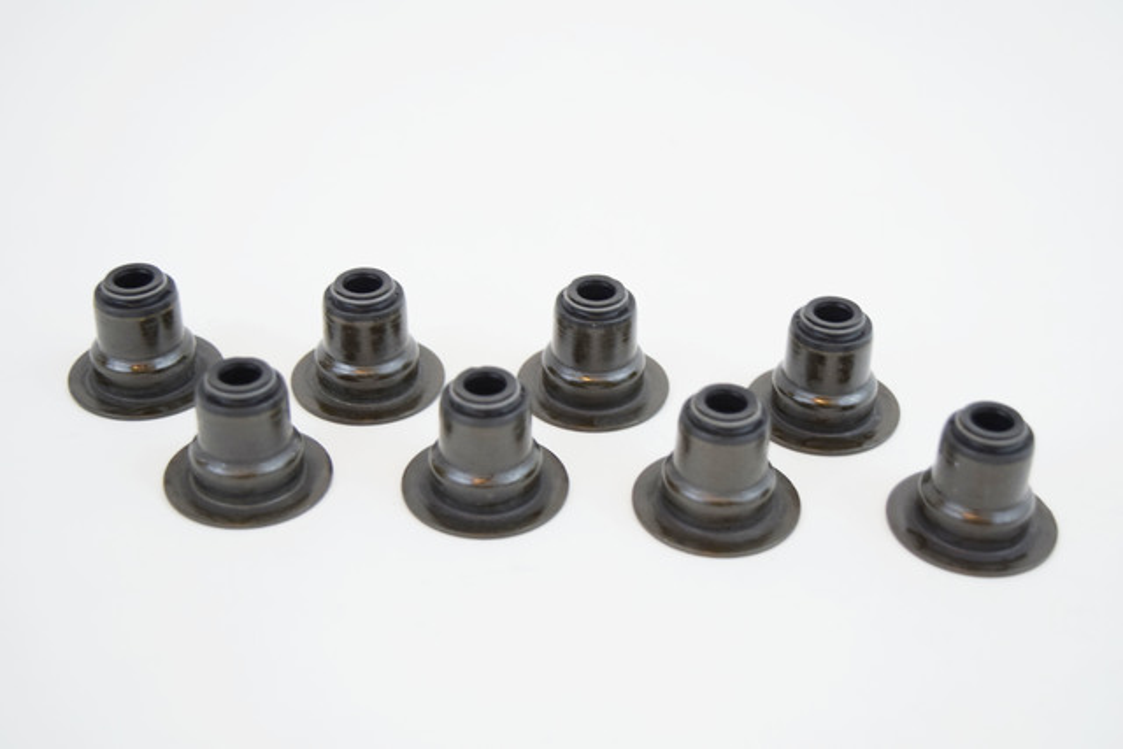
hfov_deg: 37.8
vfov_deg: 25.8
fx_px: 1638
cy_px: 374
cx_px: 562
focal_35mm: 52
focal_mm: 35
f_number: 4.5
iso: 800
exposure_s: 1/60
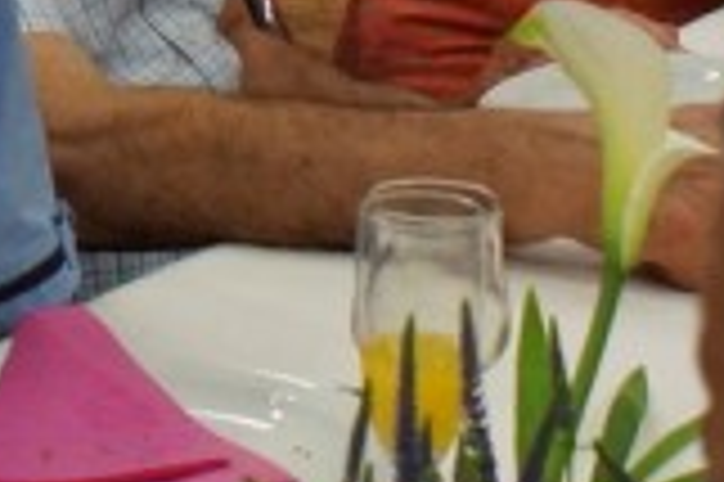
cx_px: -288
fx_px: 4982
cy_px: -509
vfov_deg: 5.4
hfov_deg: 8.2
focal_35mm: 248
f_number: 4.5
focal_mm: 26
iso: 1600
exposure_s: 1/160
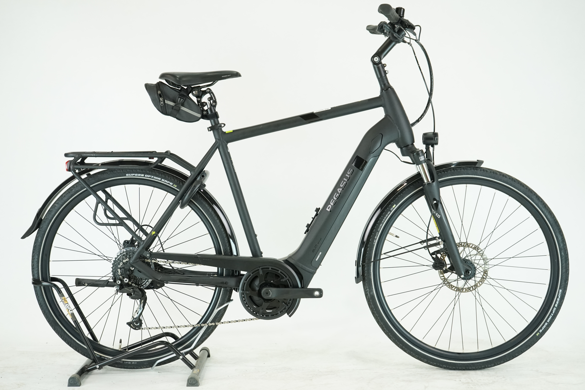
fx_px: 910
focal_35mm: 56
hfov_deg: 35.6
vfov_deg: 24.2
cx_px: 292
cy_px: 195
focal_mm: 56
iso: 2000
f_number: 5.6
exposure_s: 1/200
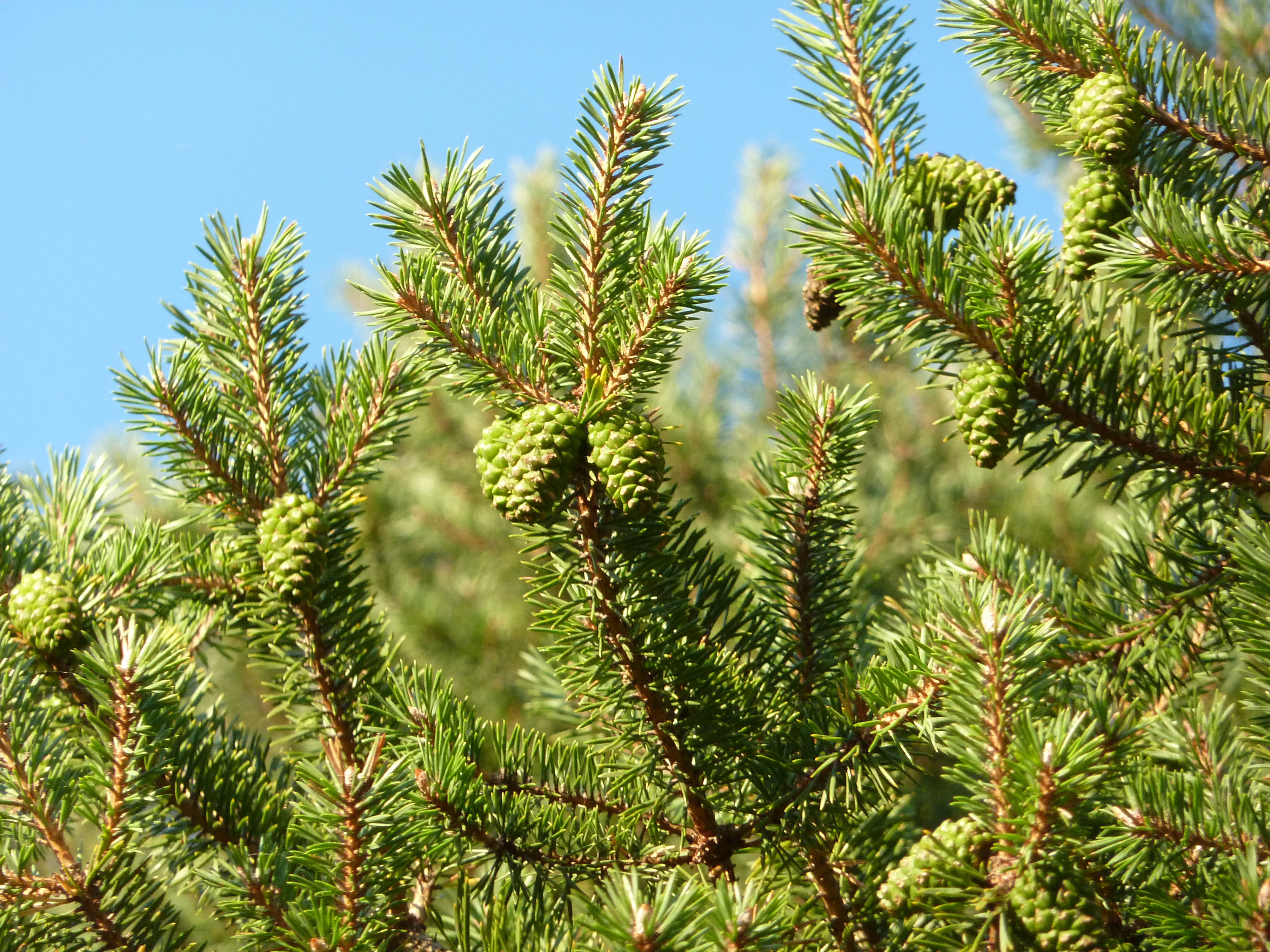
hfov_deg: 6.6
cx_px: 635
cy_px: 476
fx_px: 11006
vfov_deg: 5.0
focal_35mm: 300
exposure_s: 1/125
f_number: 4.9
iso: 250
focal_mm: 49.2
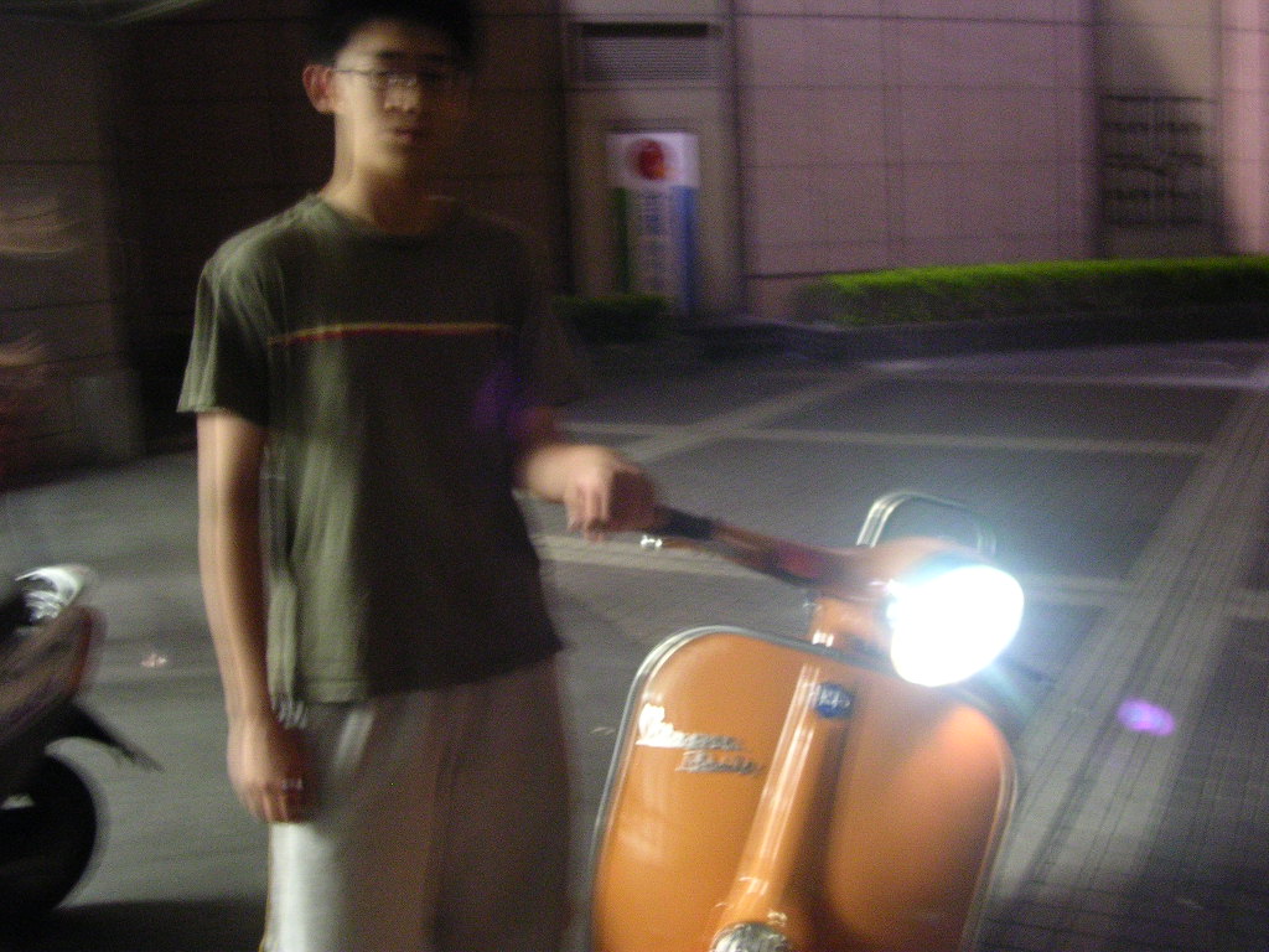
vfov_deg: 37.7
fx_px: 1393
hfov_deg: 49.0
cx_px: 634
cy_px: 476
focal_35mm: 38
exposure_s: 1.21
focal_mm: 5.8
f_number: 2.8
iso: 400
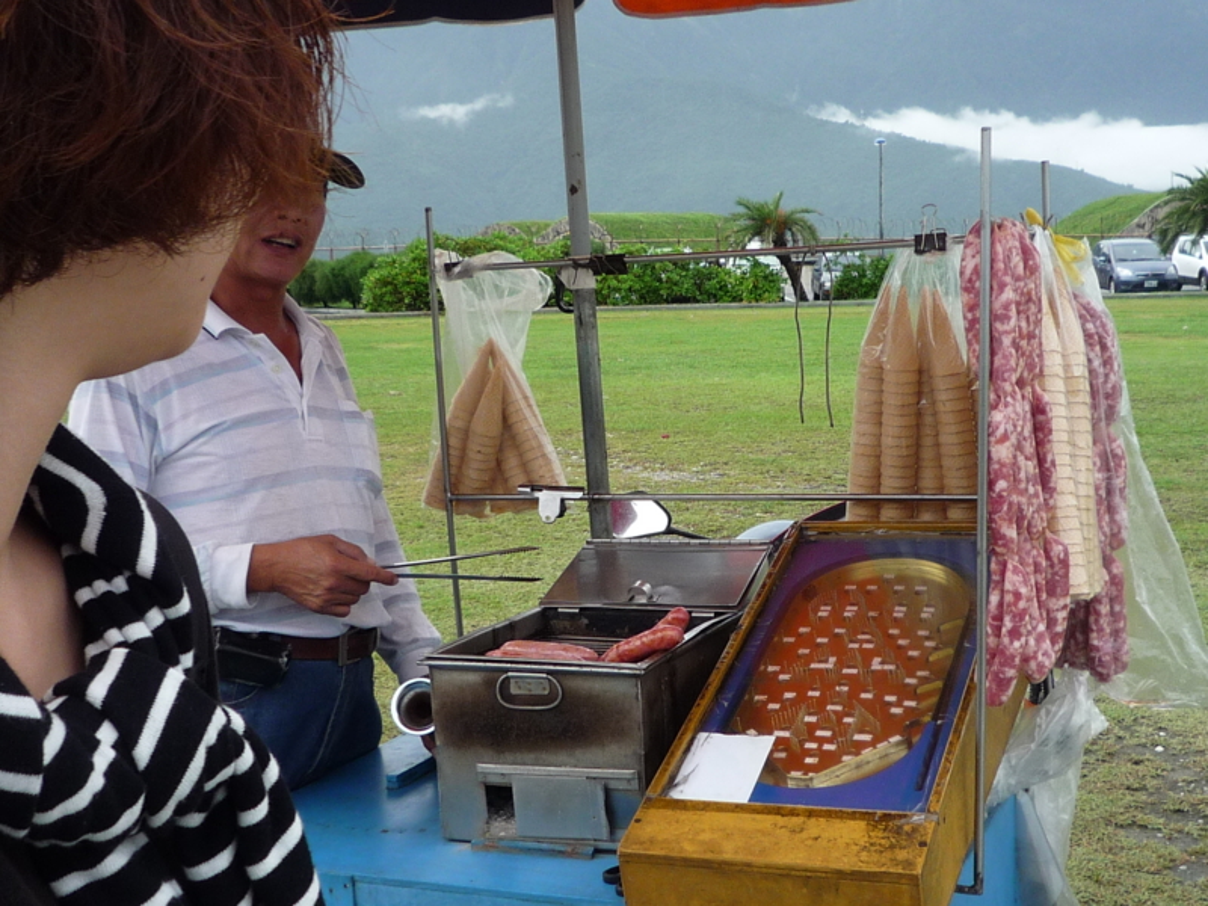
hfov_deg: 41.2
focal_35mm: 46
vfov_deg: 31.5
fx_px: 1605
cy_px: 453
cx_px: 604
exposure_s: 1/500
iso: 100
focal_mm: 4.5
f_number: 3.5
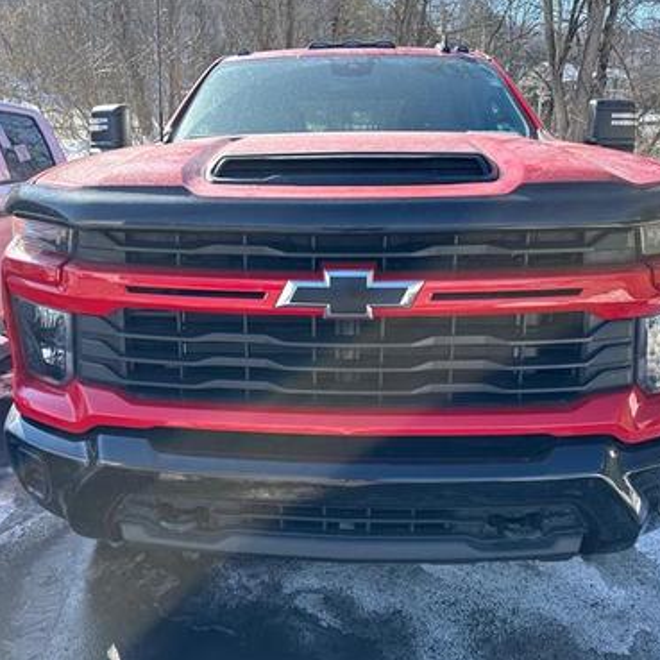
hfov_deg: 55.6
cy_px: 331
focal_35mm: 29
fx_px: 626
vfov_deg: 55.6
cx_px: 318
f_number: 1.78
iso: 100
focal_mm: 6.76
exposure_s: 1/1493
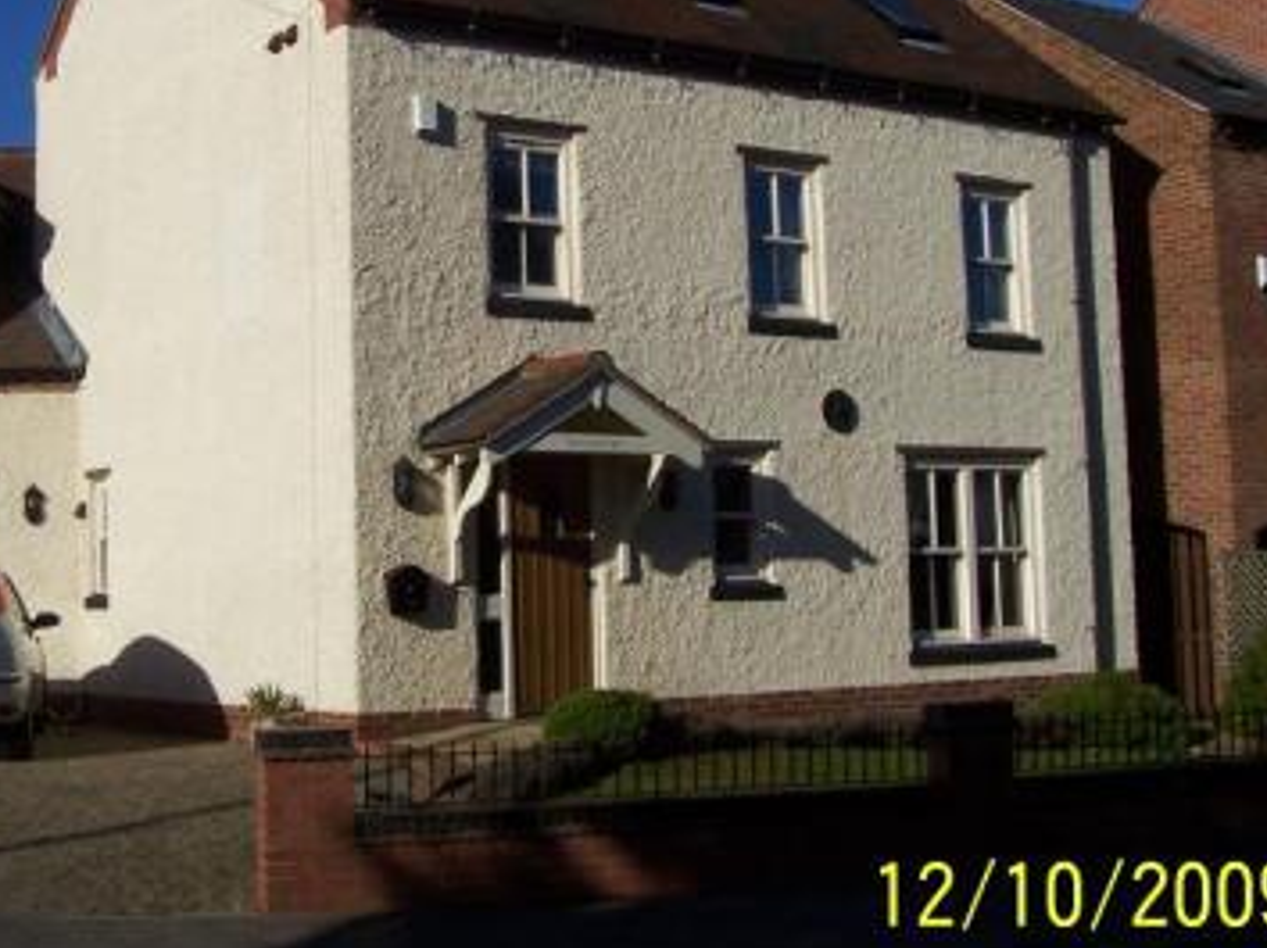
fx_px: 2048
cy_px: 320
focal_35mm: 56
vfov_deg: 25.9
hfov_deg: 33.9
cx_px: 367
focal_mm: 5.6
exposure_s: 1/1500
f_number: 5.6
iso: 80
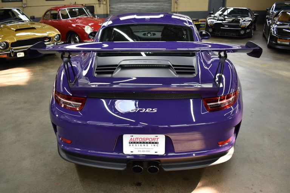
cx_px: 145
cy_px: 96
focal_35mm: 30
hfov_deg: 61.9
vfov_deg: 43.6
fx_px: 242
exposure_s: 1/30
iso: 360
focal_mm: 20
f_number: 3.5
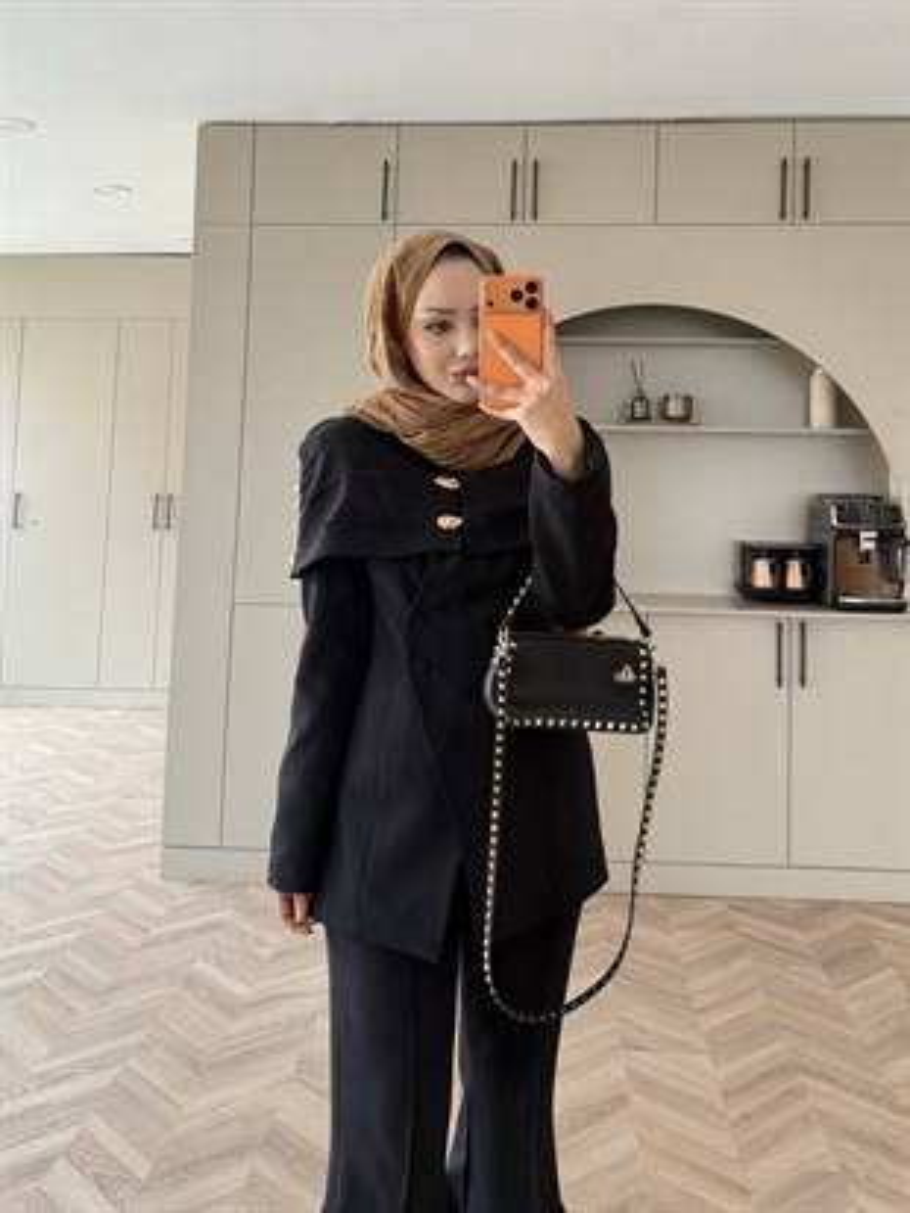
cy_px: 606
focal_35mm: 24
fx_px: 841
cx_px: 455
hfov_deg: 56.8
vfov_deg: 71.6
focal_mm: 6.76
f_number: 1.78
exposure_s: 1/121
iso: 125
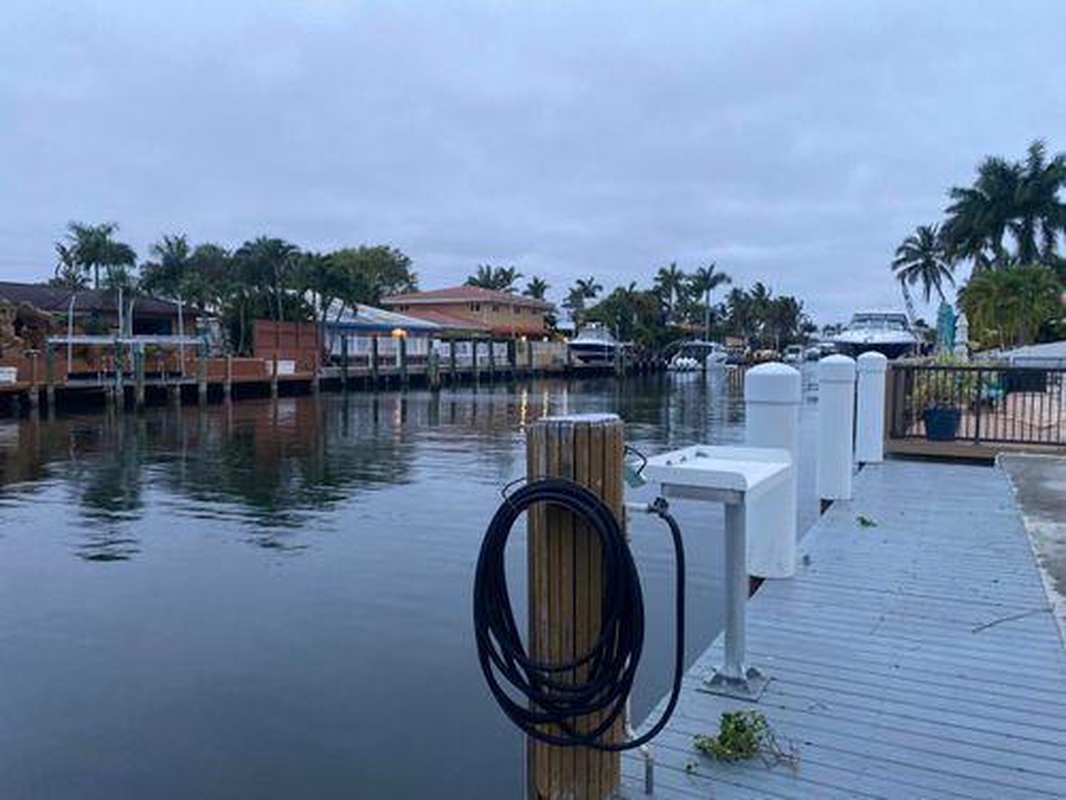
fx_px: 801
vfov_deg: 53.1
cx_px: 533
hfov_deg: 67.3
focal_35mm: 26
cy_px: 400
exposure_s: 1/60
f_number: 1.8
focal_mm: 4.25
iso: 200
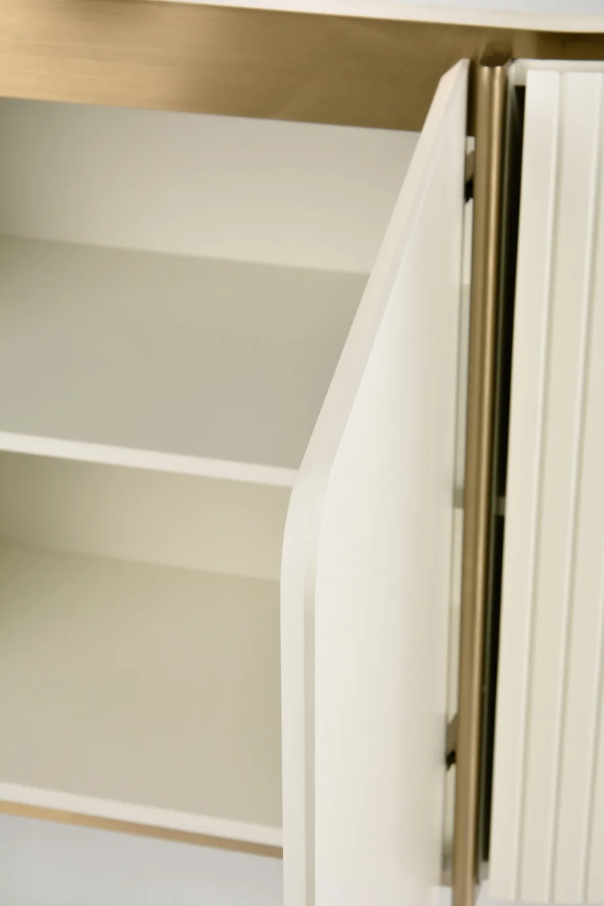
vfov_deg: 23.4
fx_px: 2189
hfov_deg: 15.7
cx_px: 302
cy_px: 453
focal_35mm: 87
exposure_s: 1/10
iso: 160
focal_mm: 58
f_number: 9.5
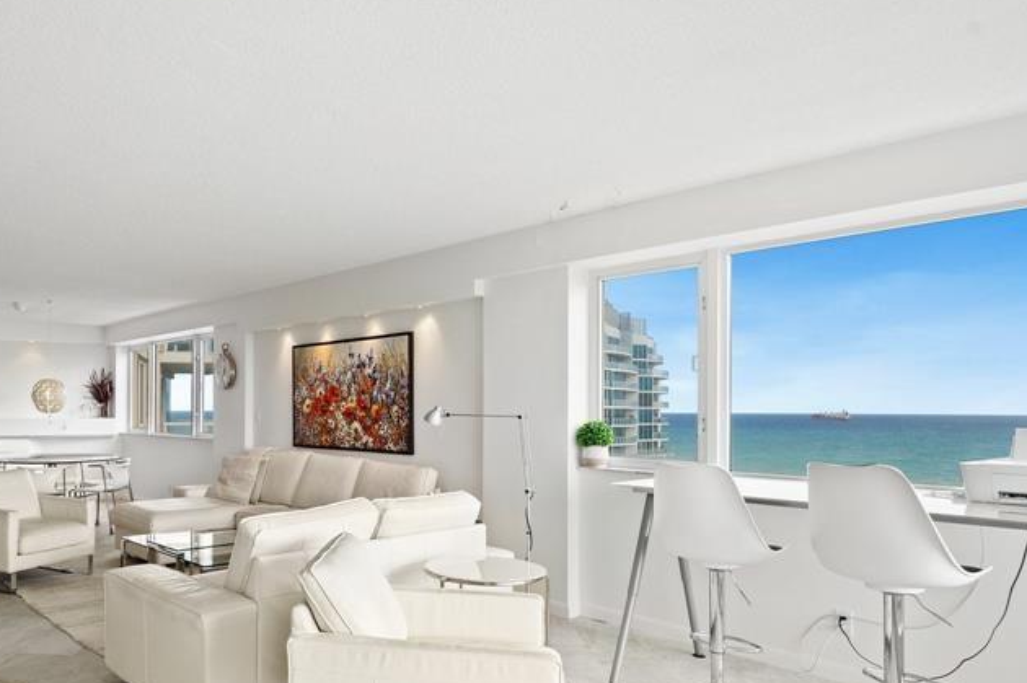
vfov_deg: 49.0
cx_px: 289
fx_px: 741
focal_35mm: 26
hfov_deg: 66.2
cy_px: 426
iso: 200
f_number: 8
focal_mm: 16
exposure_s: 1/13
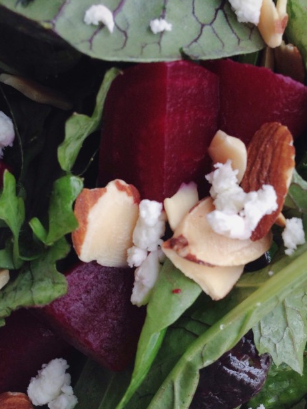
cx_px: 190
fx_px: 650
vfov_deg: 34.6
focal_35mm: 55
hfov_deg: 26.5
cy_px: 268
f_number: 2.4
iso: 64
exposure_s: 1/120
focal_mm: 4.12
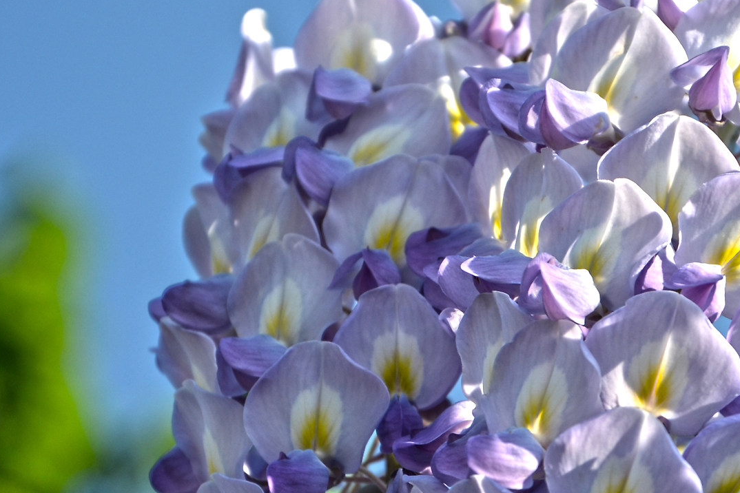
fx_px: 7237
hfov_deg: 5.8
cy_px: 355
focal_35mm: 352
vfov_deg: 3.9
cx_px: 666
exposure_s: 1/200
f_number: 7.1
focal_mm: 105
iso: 100
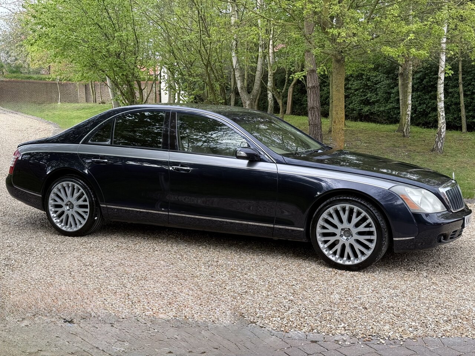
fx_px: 659
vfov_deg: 30.3
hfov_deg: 39.7
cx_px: 238
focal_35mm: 48
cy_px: 178
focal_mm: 6.76
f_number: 1.78
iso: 80
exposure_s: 1/503
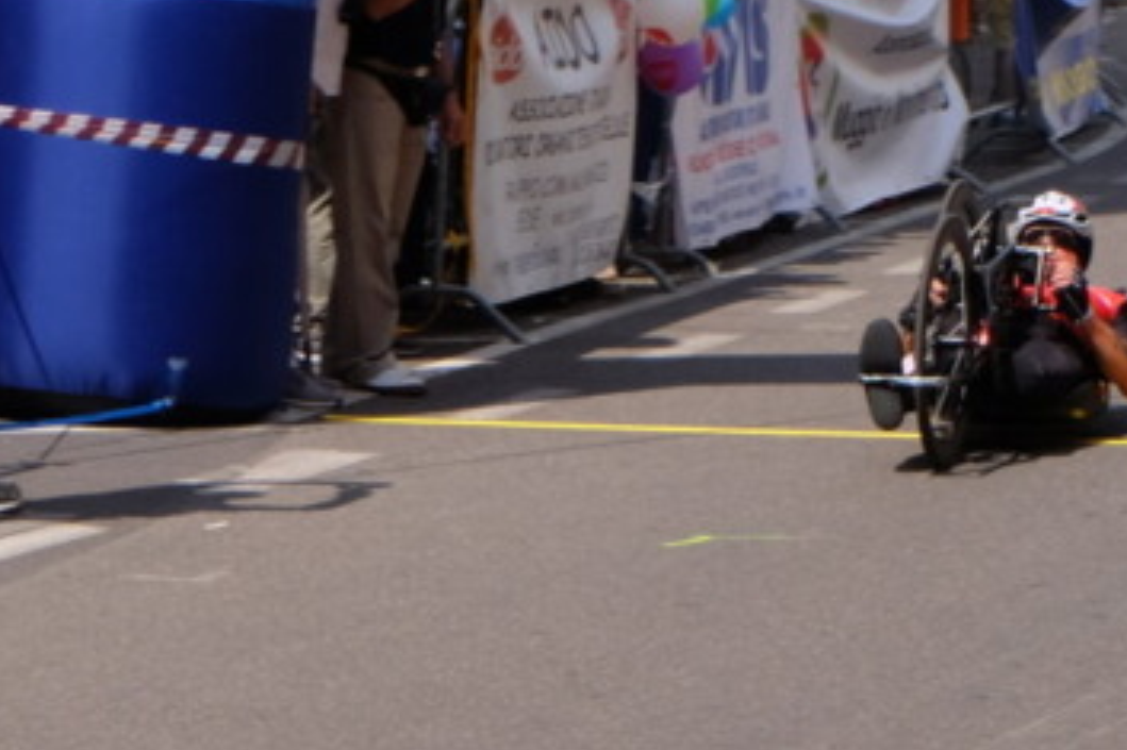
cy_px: 787
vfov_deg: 7.4
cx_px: -466
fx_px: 5789
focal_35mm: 185
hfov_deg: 10.8
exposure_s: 1/350
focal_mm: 34
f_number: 11
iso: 400
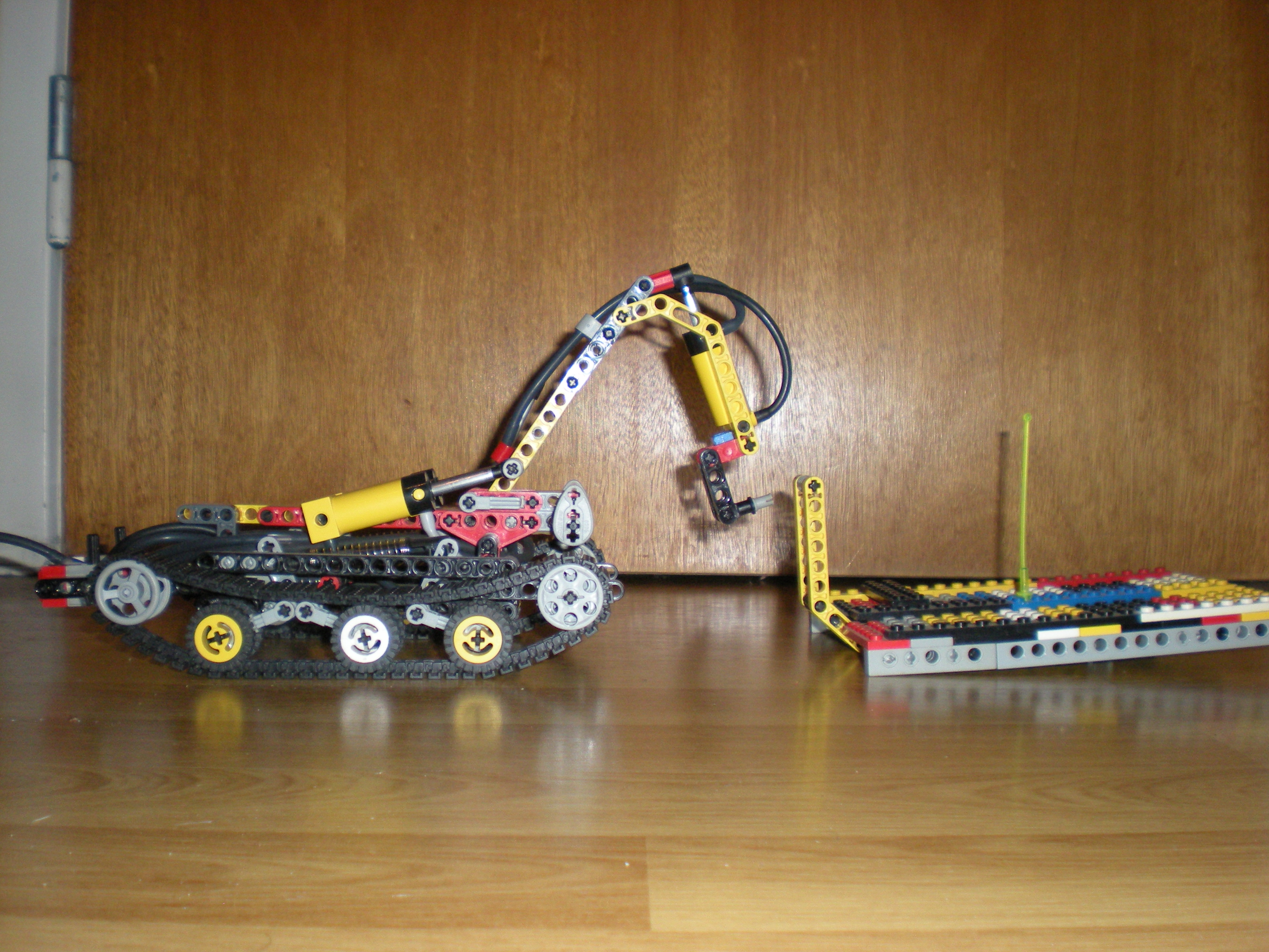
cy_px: 485
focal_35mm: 39
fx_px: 1430
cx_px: 628
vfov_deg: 36.8
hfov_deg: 47.9
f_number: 3.1
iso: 200
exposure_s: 1/60
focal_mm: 6.3
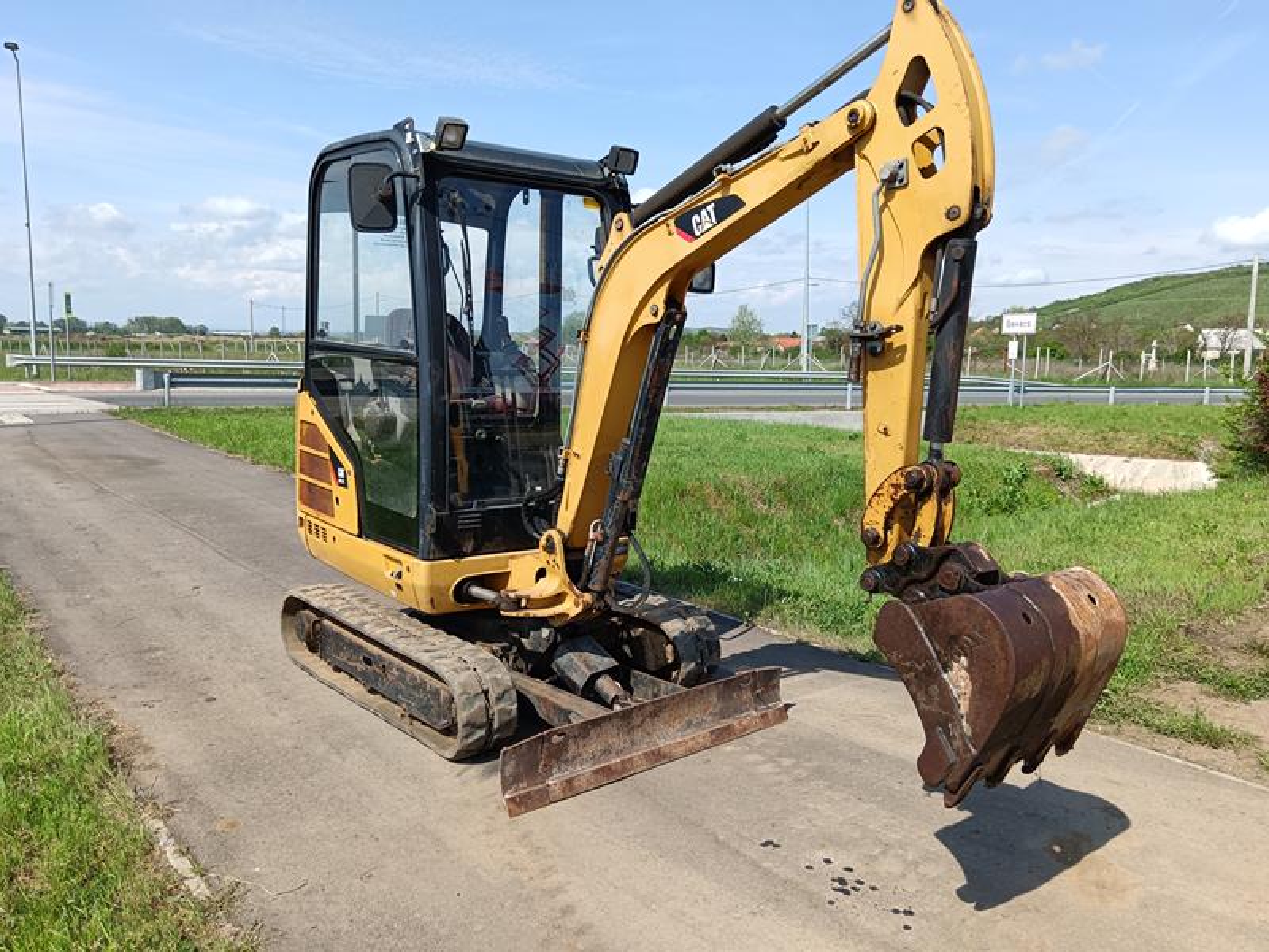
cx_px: 634
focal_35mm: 27
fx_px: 990
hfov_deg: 65.3
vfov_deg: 51.4
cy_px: 476
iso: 100
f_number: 1.9
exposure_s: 1/700
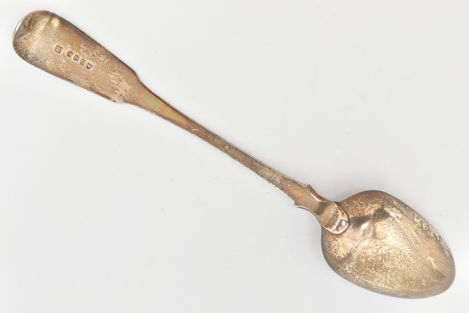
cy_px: 156
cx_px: 234
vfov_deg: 21.6
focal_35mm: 63
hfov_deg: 31.9
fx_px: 821
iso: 400
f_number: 8
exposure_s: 1/100
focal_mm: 42
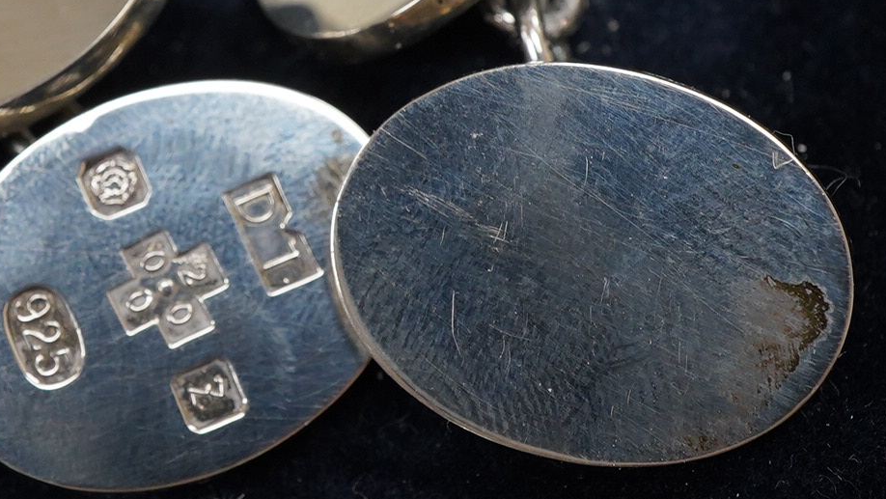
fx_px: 2374
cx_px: 259
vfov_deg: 12.0
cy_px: 127
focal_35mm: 101
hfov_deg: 21.0
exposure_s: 1/125
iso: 1250
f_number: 11
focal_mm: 30
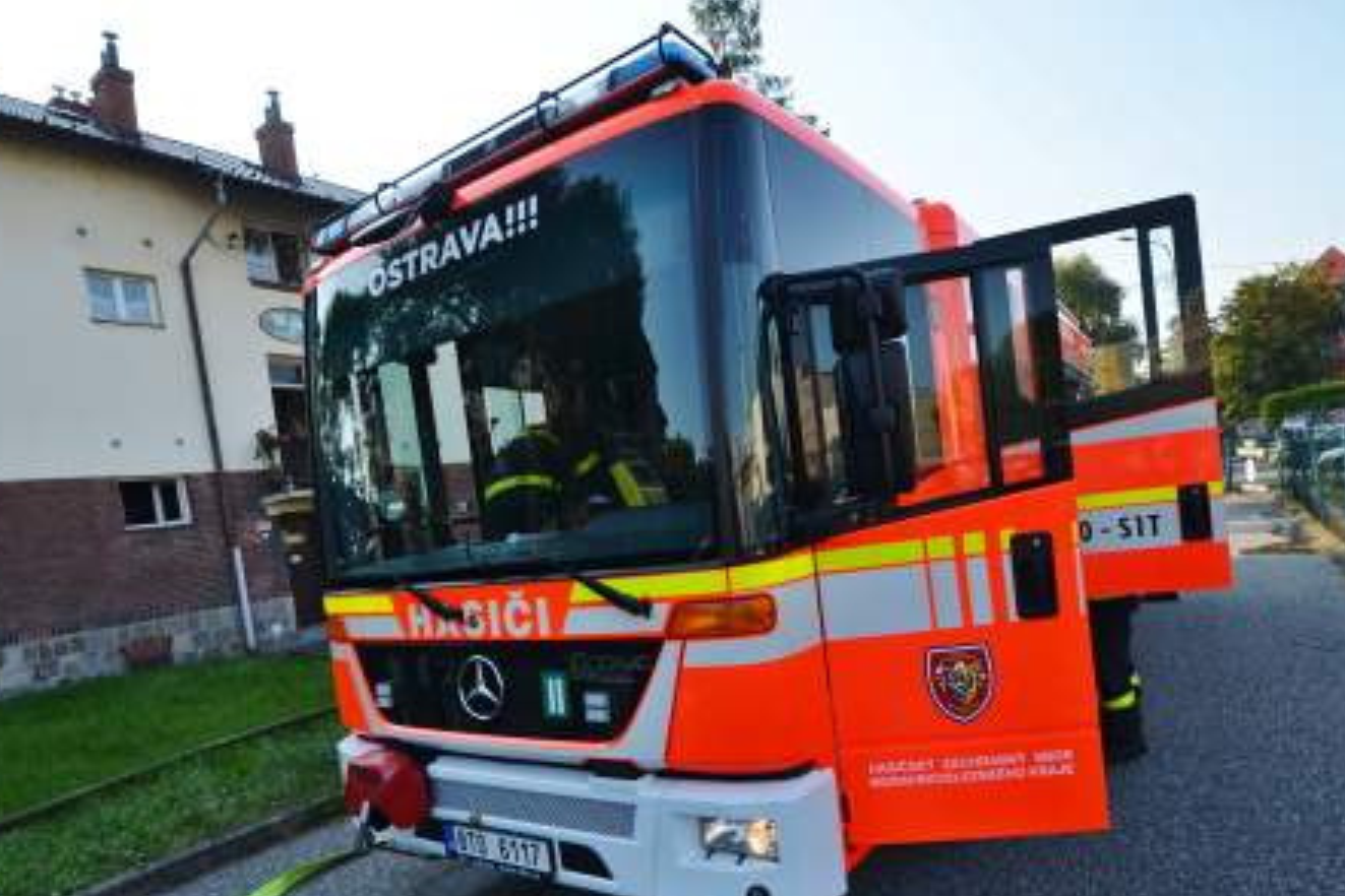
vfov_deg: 70.2
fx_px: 635
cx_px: 668
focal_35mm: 17
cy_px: 501
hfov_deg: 93.3
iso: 100
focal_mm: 10
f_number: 5
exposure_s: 1/200
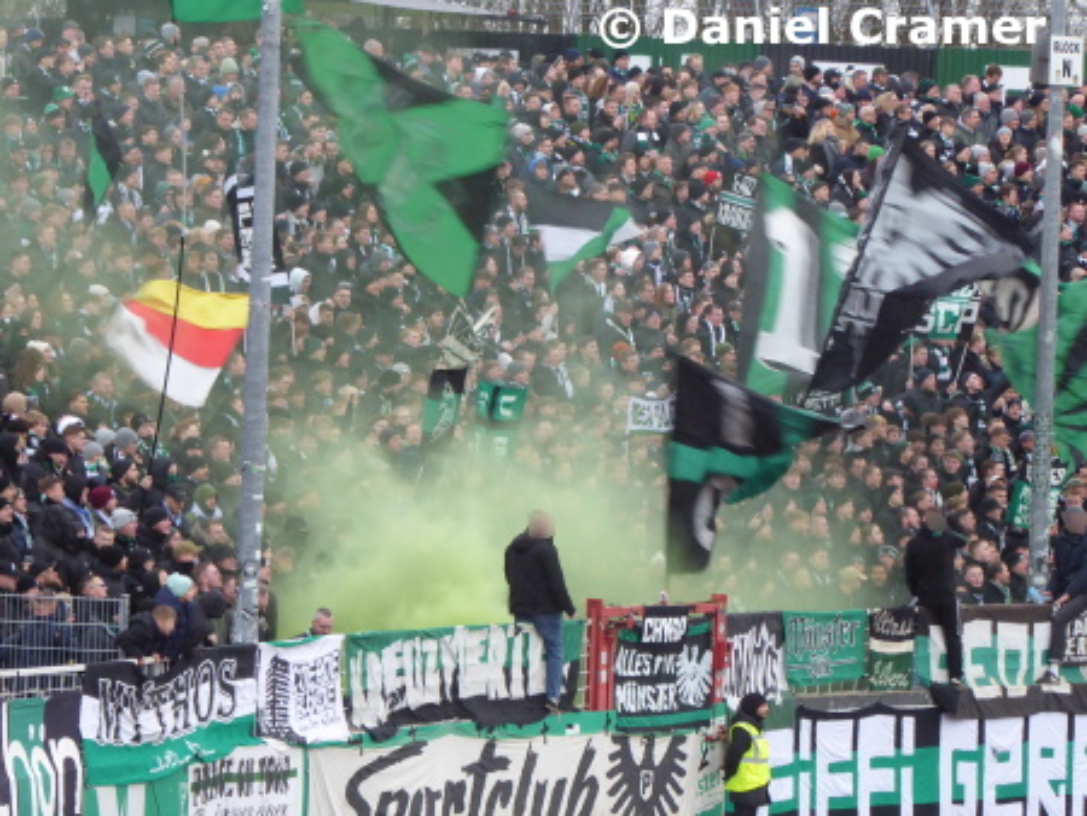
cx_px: 544
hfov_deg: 7.9
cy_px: 408
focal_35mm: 250
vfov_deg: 6.0
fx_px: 7855
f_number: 5.6
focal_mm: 44.8
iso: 400
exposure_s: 1/40
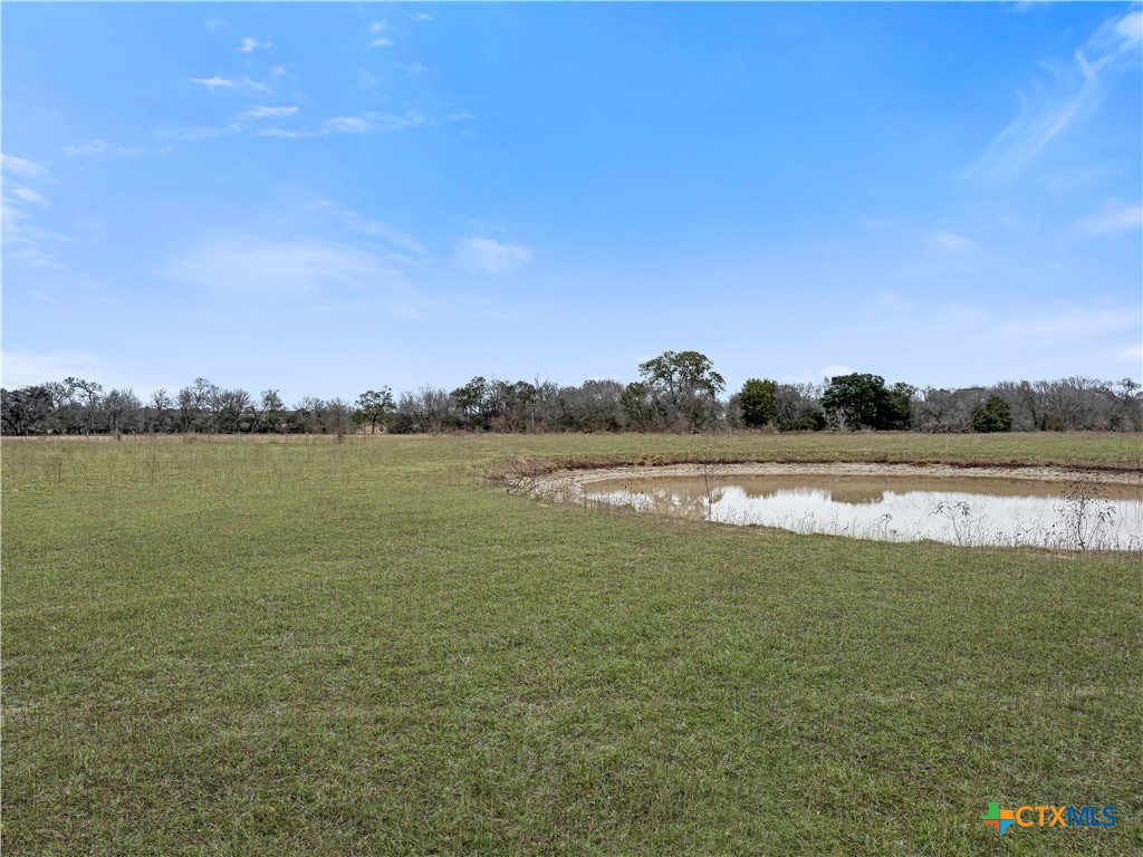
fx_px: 792
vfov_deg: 56.8
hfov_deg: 71.6
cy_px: 428
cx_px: 572
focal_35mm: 24
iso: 80
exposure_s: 1/2525
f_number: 1.78
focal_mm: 6.76
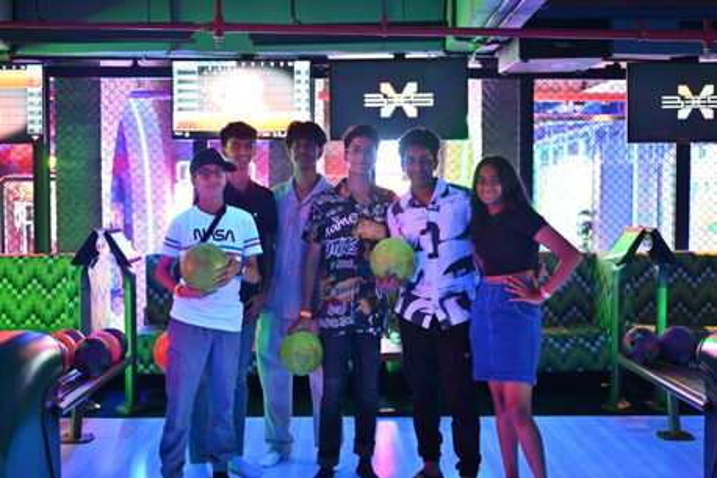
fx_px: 995
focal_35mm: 50
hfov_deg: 39.6
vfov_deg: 27.0
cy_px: 239
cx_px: 358
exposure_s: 1/80
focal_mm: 50
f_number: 1.8
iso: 2000
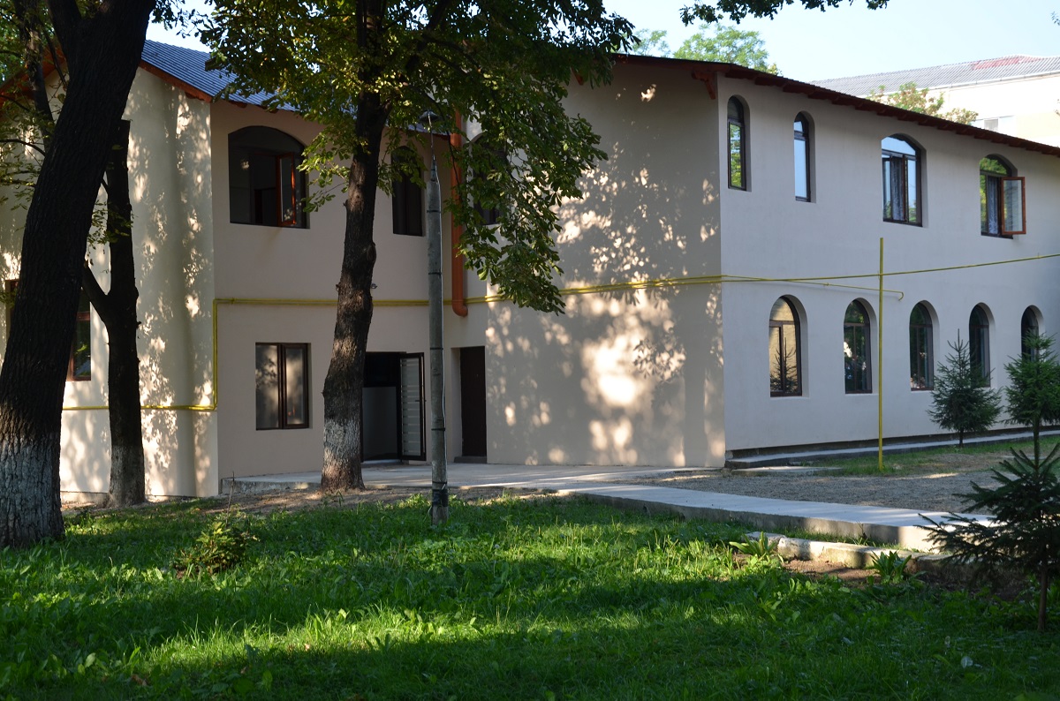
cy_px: 350
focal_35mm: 51
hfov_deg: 39.0
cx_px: 530
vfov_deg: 26.3
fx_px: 1498
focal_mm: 34
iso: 200
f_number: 6.3
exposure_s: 1/160
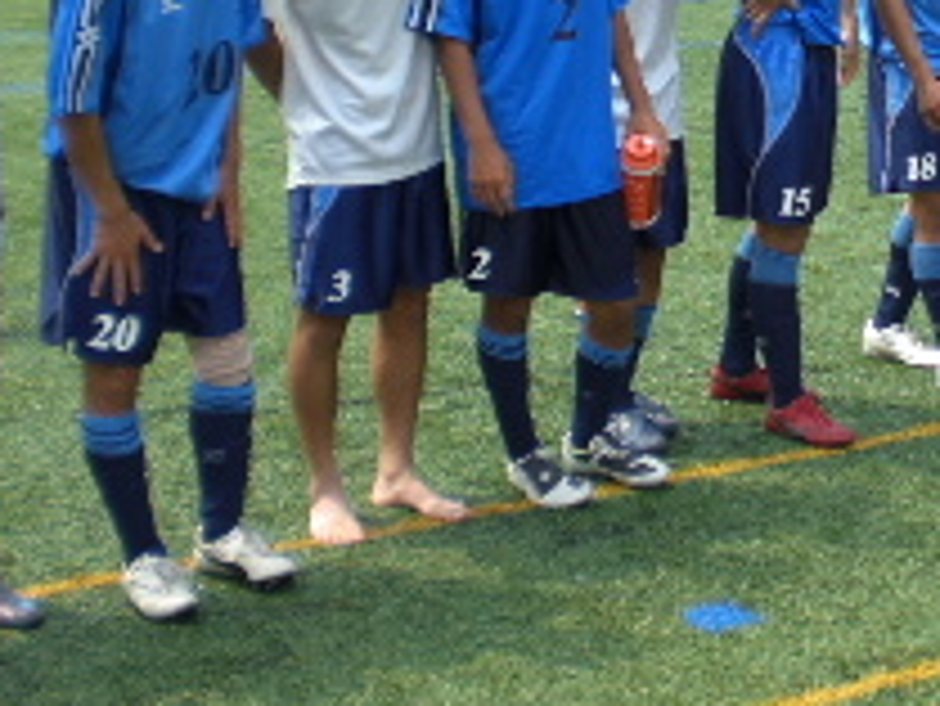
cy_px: 90
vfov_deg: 18.2
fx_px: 2174
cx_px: 850
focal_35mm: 80
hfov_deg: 23.7
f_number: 3.1
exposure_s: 1/200
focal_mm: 6.3
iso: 50
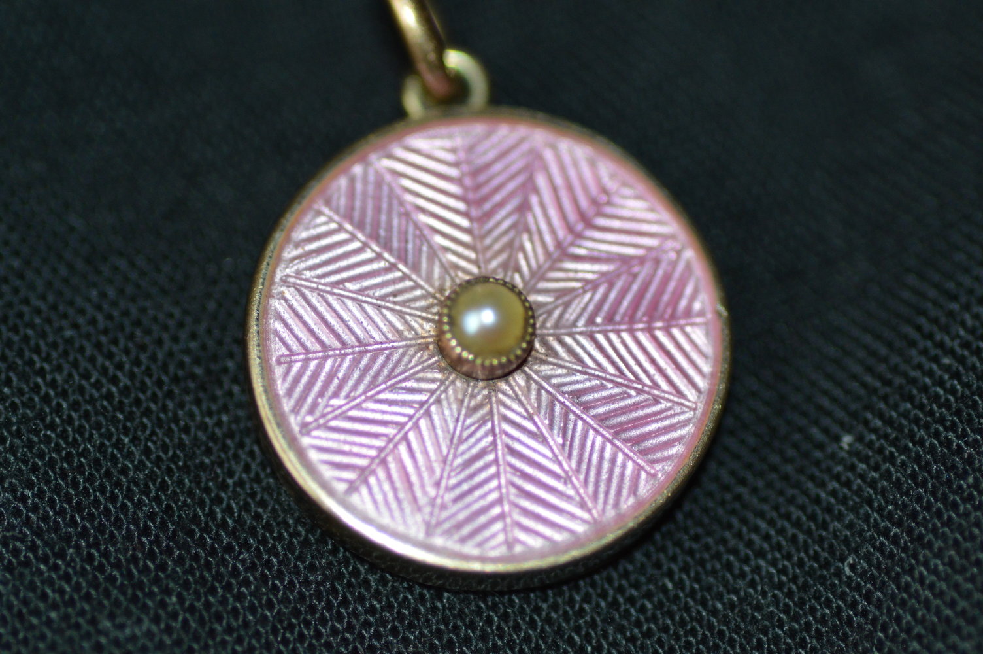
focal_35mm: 150
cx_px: 492
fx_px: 4092
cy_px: 327
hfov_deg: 13.7
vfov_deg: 9.1
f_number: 4.8
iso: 1100
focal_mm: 100
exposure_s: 1/60
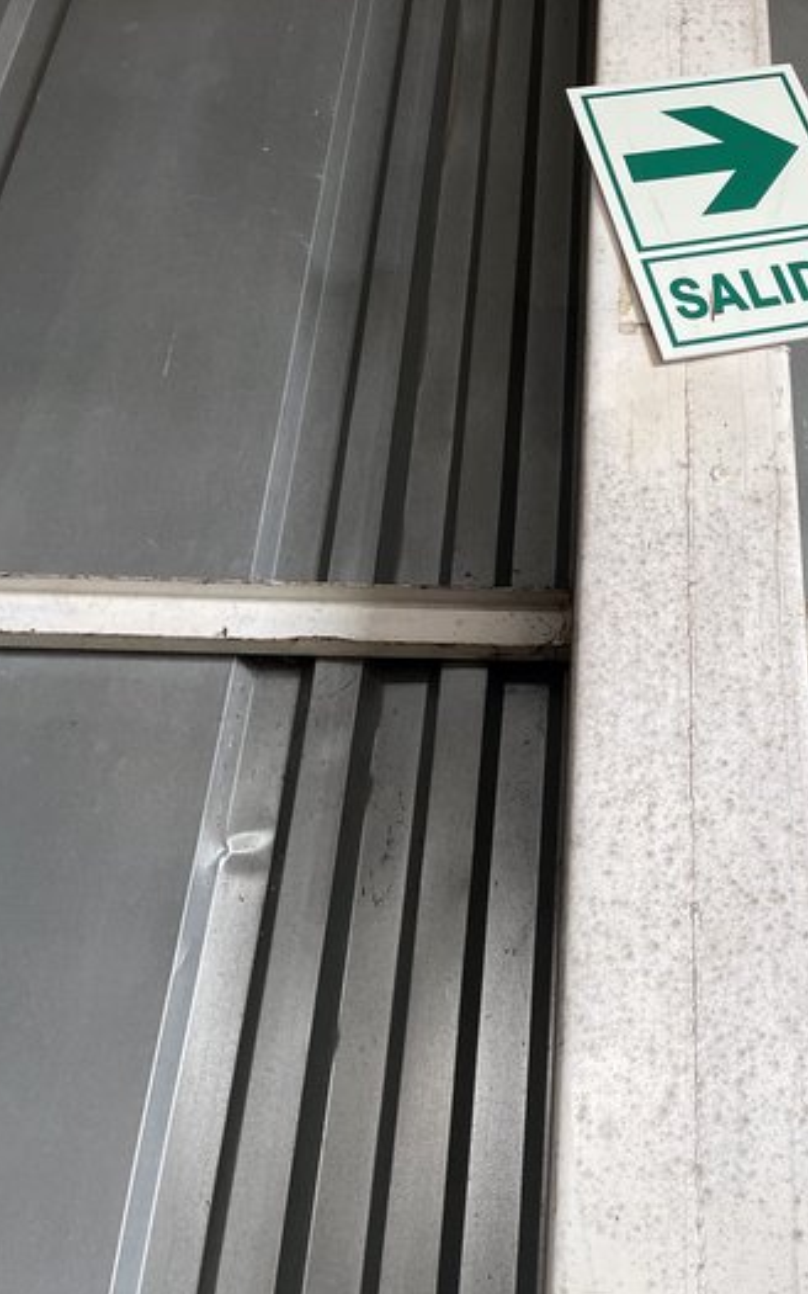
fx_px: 1480
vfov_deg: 46.7
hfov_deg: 29.5
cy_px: 471
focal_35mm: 42
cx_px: 700
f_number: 1.6
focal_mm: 5.1
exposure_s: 1/117
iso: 125
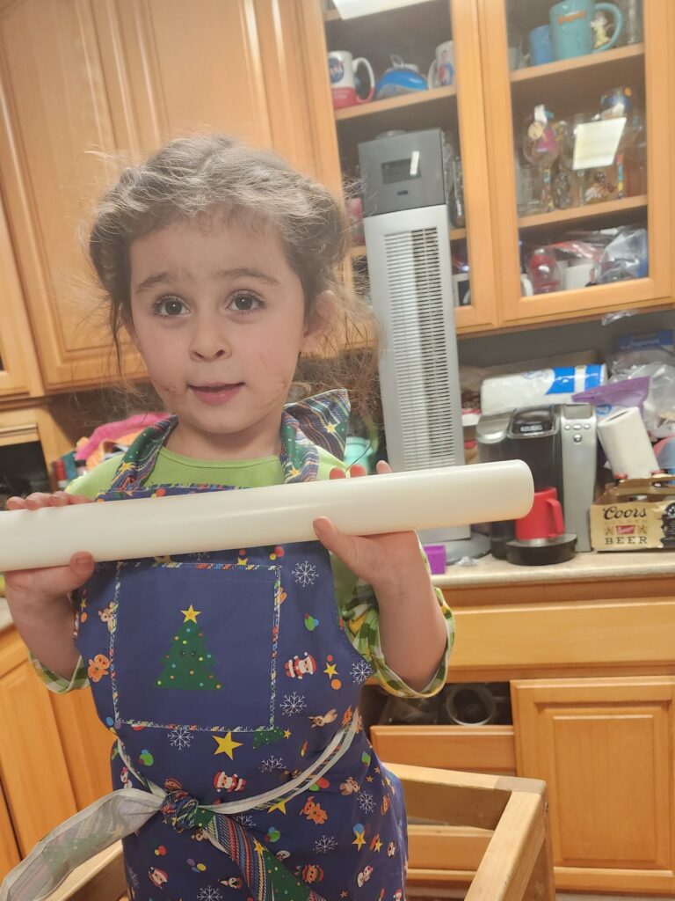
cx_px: 338
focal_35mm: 23
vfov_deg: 73.9
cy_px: 450
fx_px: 598
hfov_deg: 58.9
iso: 800
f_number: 1.8
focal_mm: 6.4
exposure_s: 1/120
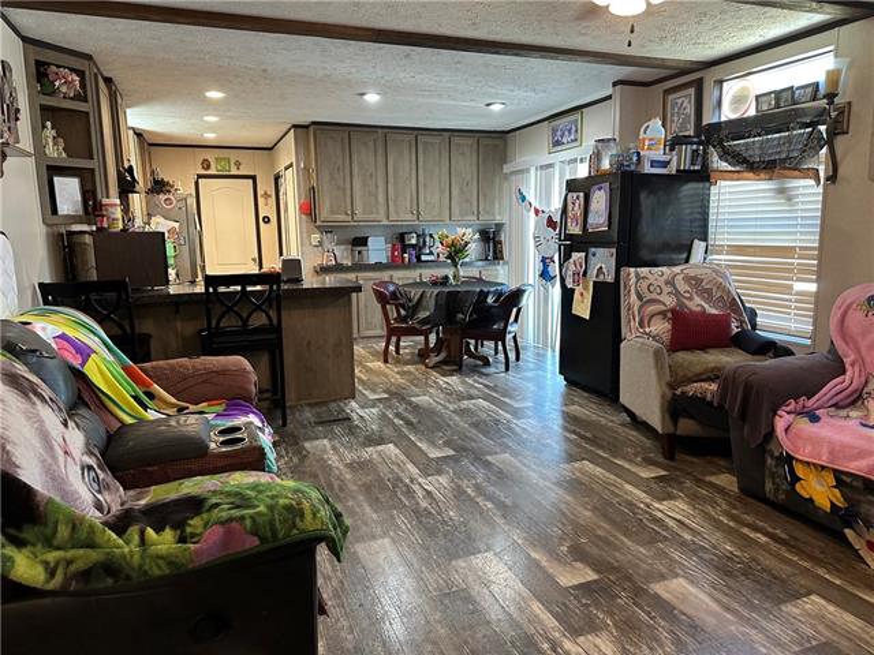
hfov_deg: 71.6
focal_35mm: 24
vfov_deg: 56.8
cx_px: 437
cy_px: 328
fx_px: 606
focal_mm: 6.86
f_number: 1.78
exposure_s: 1/60
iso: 320
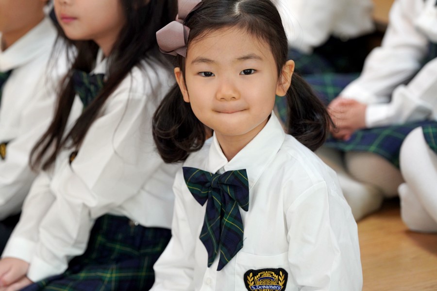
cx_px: 218
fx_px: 2027
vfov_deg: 8.2
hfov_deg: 12.3
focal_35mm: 167
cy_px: 146
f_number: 4
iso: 1250
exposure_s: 1/200
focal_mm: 167
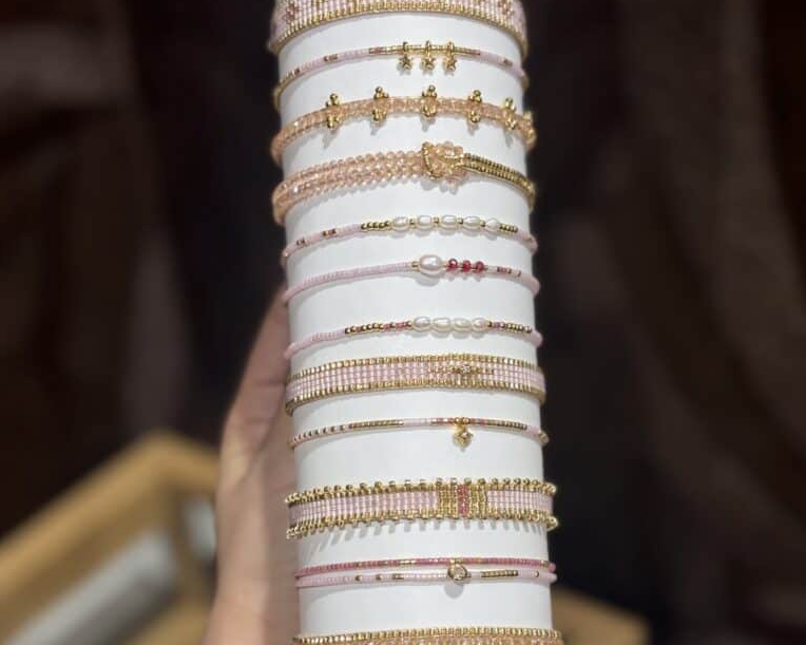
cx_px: 404
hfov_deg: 27.9
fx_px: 1622
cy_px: 442
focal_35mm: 68
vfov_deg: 22.4
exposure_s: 1/146
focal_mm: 5.96
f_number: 1.6
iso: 25
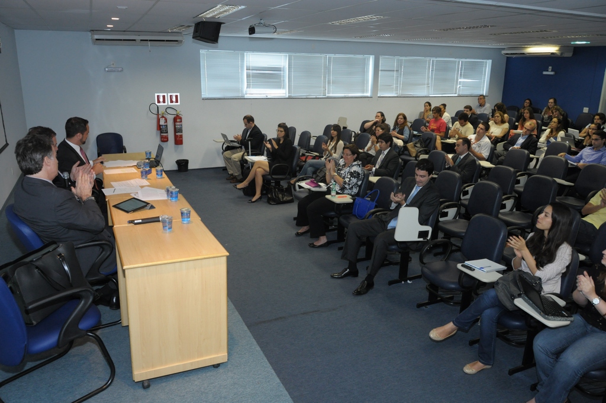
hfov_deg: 67.4
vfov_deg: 47.8
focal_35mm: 27
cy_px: 202
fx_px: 454
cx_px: 303
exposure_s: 1/60
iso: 1000
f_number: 5.6
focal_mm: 18
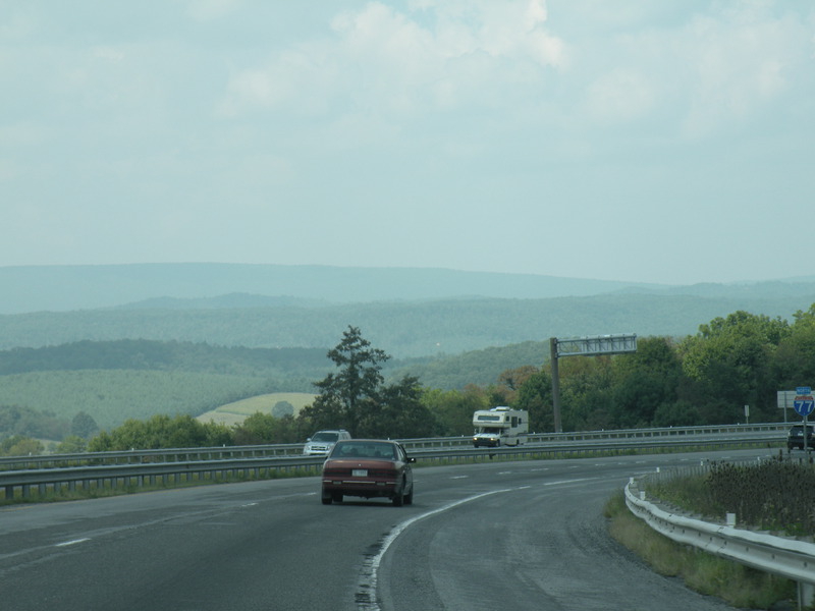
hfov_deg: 14.0
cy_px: 306
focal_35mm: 141
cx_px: 408
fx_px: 3320
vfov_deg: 10.5
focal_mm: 25
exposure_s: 1/202
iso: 64
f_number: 5.6
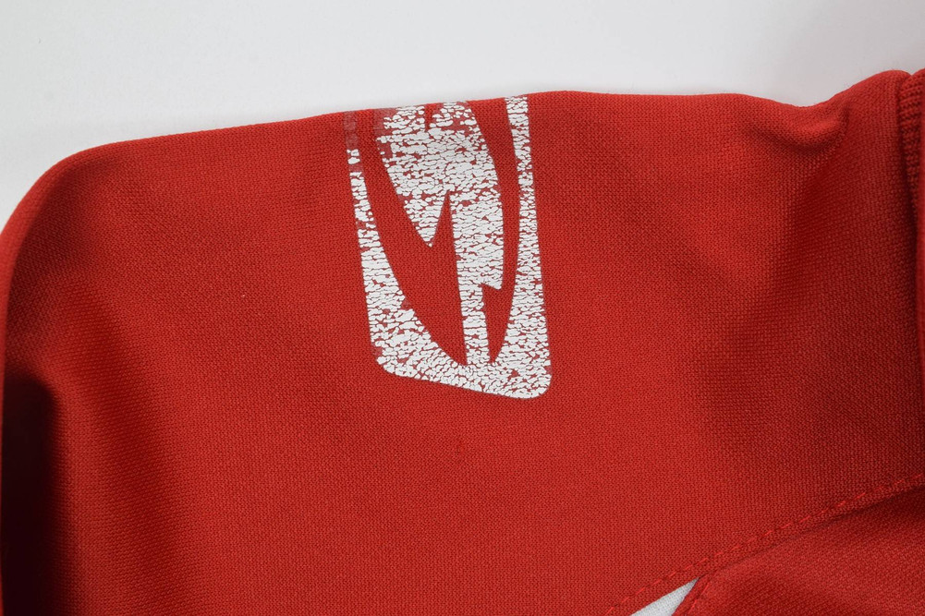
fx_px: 1233
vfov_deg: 28.1
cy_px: 308
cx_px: 462
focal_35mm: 48
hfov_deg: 41.1
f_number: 11
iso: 400
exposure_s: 1/60
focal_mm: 32
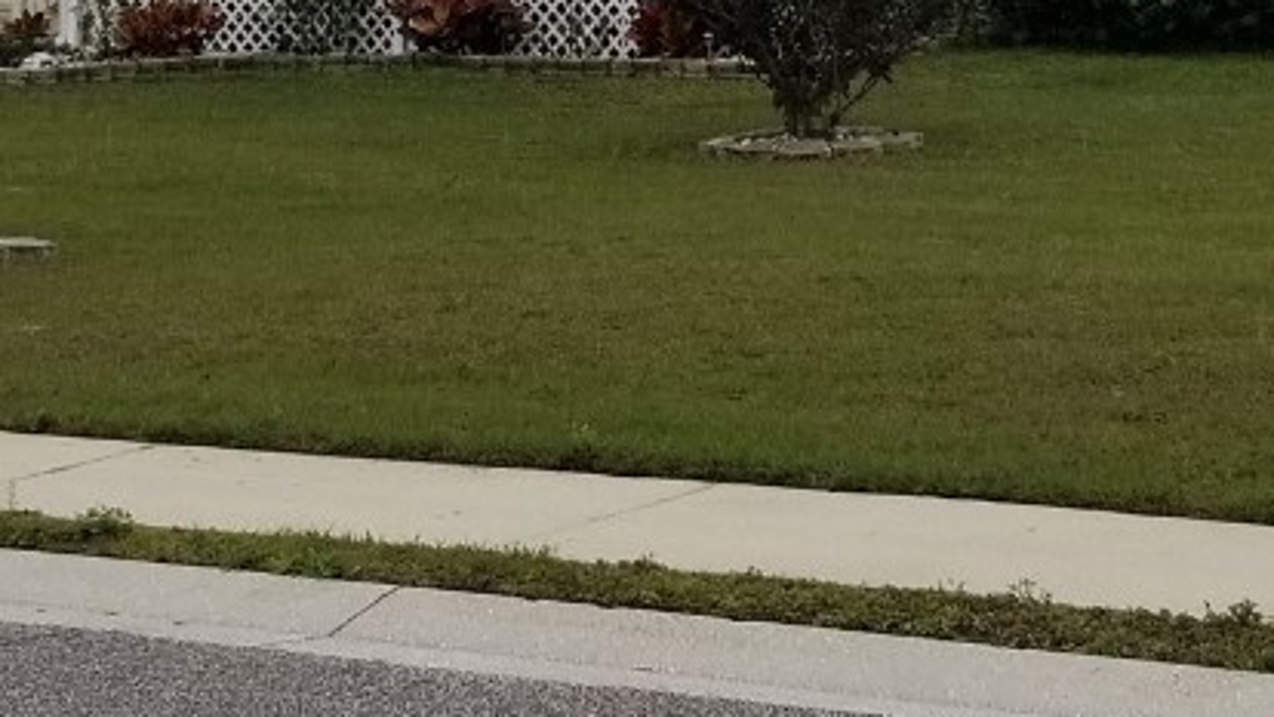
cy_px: -252
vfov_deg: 16.2
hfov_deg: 30.1
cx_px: 529
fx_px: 2365
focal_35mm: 70
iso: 50
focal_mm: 4.3
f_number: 1.7
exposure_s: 1/1724
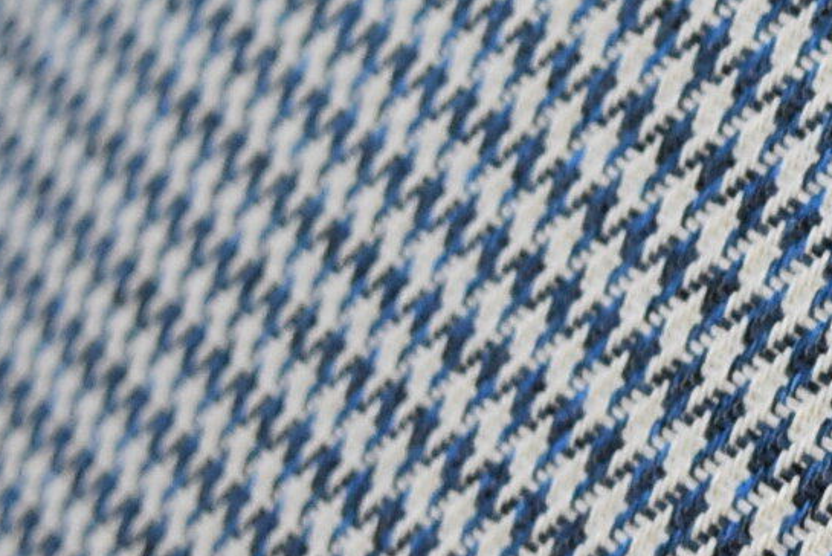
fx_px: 10469
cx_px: 1994
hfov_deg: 4.5
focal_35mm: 453
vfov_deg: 3.0
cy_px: -796
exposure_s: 1/125
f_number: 5.6
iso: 1100
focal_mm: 55
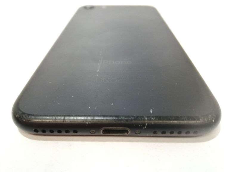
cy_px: 86
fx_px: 172
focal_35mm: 26
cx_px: 114
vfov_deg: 53.1
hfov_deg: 67.3
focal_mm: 3.81
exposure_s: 1/50
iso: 125
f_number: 2.2
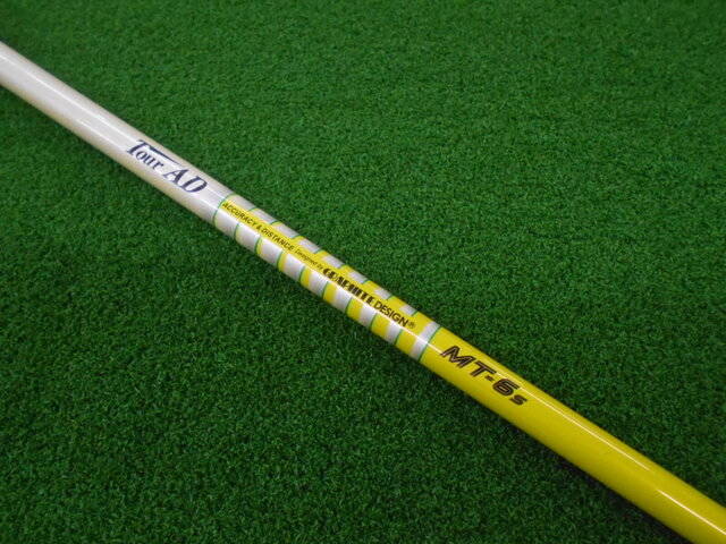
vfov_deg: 53.1
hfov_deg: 67.3
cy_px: 272
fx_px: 545
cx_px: 363
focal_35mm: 26
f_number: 3.2
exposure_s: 1/200
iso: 800
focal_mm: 4.6
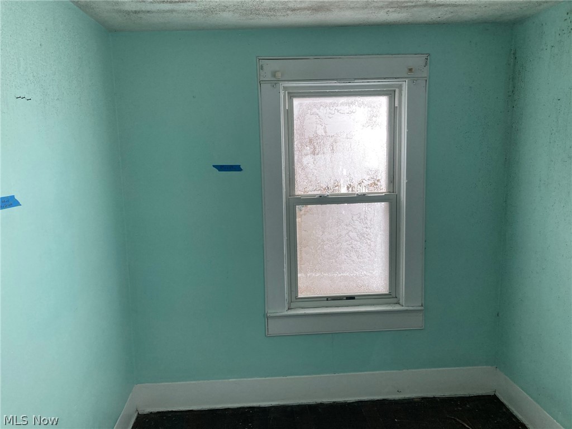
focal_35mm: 28
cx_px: 286
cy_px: 214
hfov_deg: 63.4
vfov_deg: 49.7
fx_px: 463
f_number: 1.8
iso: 80
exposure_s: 1/114
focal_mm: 3.99
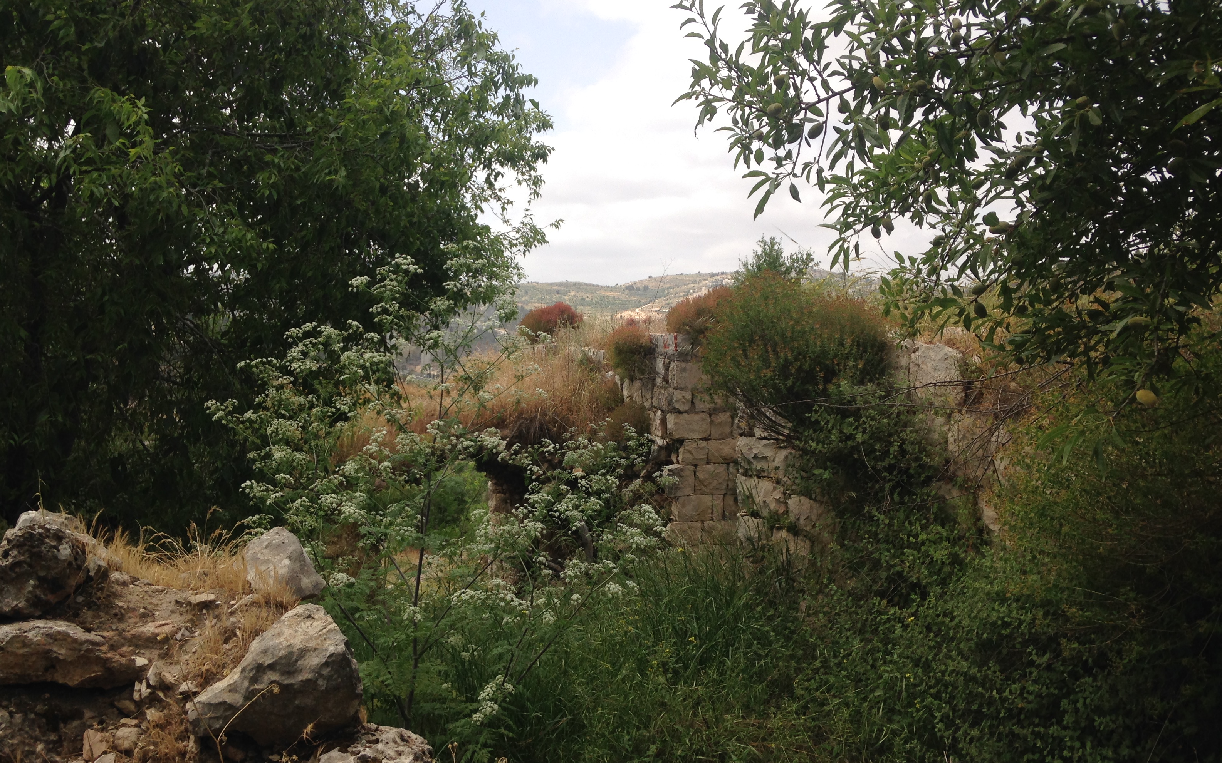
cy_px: 408
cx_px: 619
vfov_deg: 35.3
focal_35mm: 36
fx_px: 1199
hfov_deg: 54.0
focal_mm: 4.12
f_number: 2.4
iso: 50
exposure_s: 1/1427
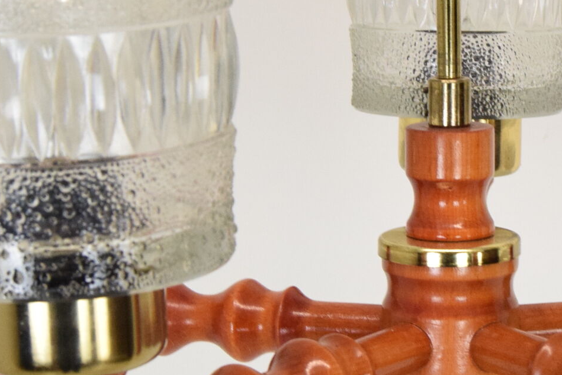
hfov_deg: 16.5
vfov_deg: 11.2
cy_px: 179
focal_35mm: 123
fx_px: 1921
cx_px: 452
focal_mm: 26
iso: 1600
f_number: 7.1
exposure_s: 1/200
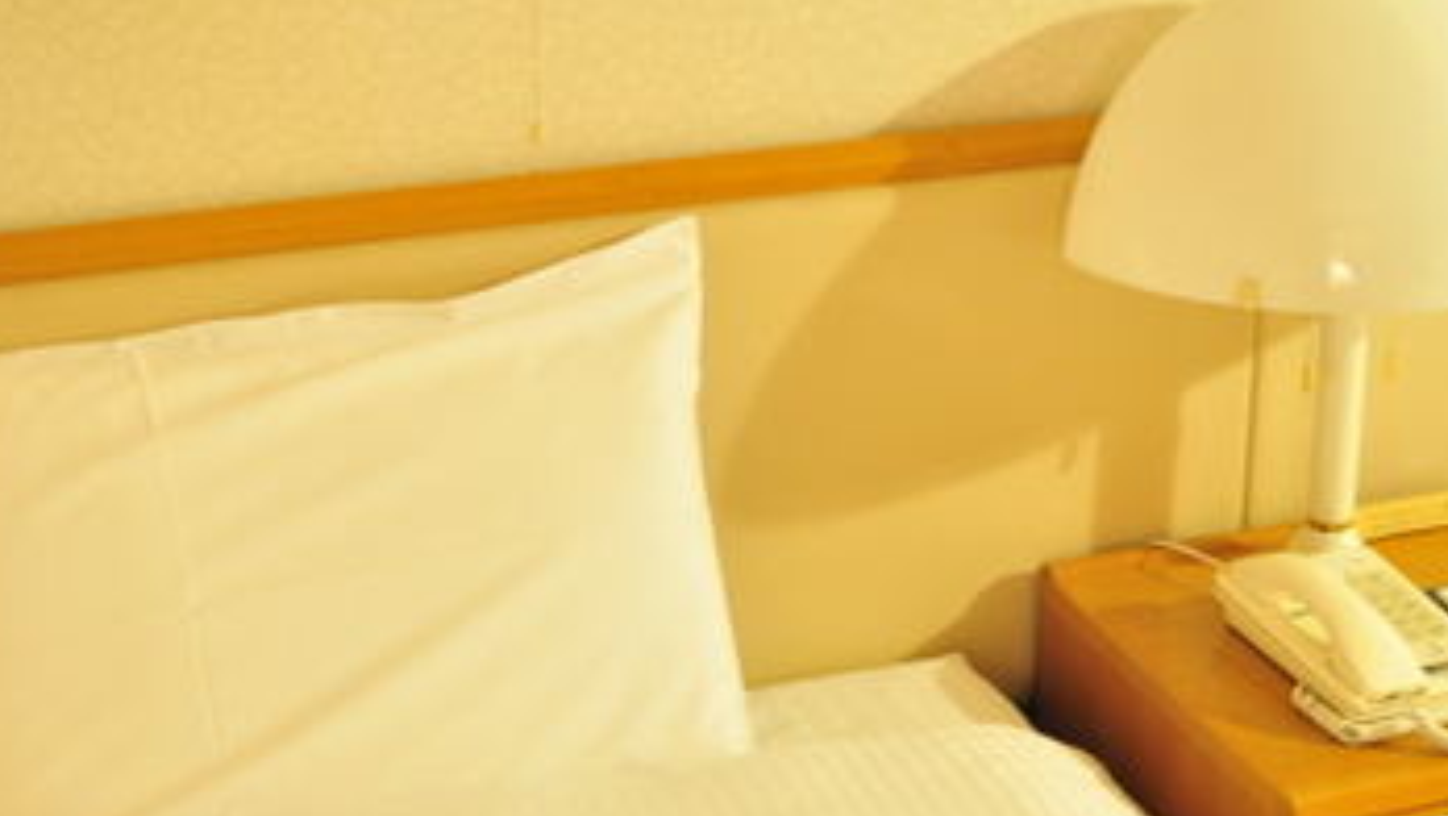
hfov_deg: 27.9
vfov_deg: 15.9
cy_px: 589
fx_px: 2908
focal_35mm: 76
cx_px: 878
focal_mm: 35
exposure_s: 1/6
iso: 800
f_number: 3.5
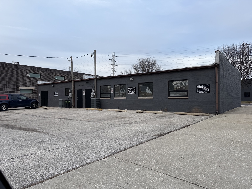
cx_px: 126
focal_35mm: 24
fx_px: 175
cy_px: 94
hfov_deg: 71.6
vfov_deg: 56.8
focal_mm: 6.76
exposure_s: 1/849
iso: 80
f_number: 1.78
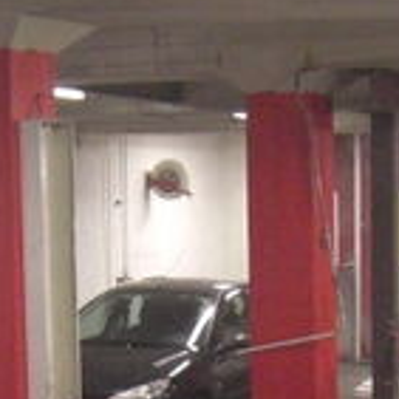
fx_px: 1982
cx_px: 331
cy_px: 453
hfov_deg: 11.4
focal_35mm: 152
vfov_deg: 11.3
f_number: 2.8
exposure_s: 1/50
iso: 800
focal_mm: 7.9
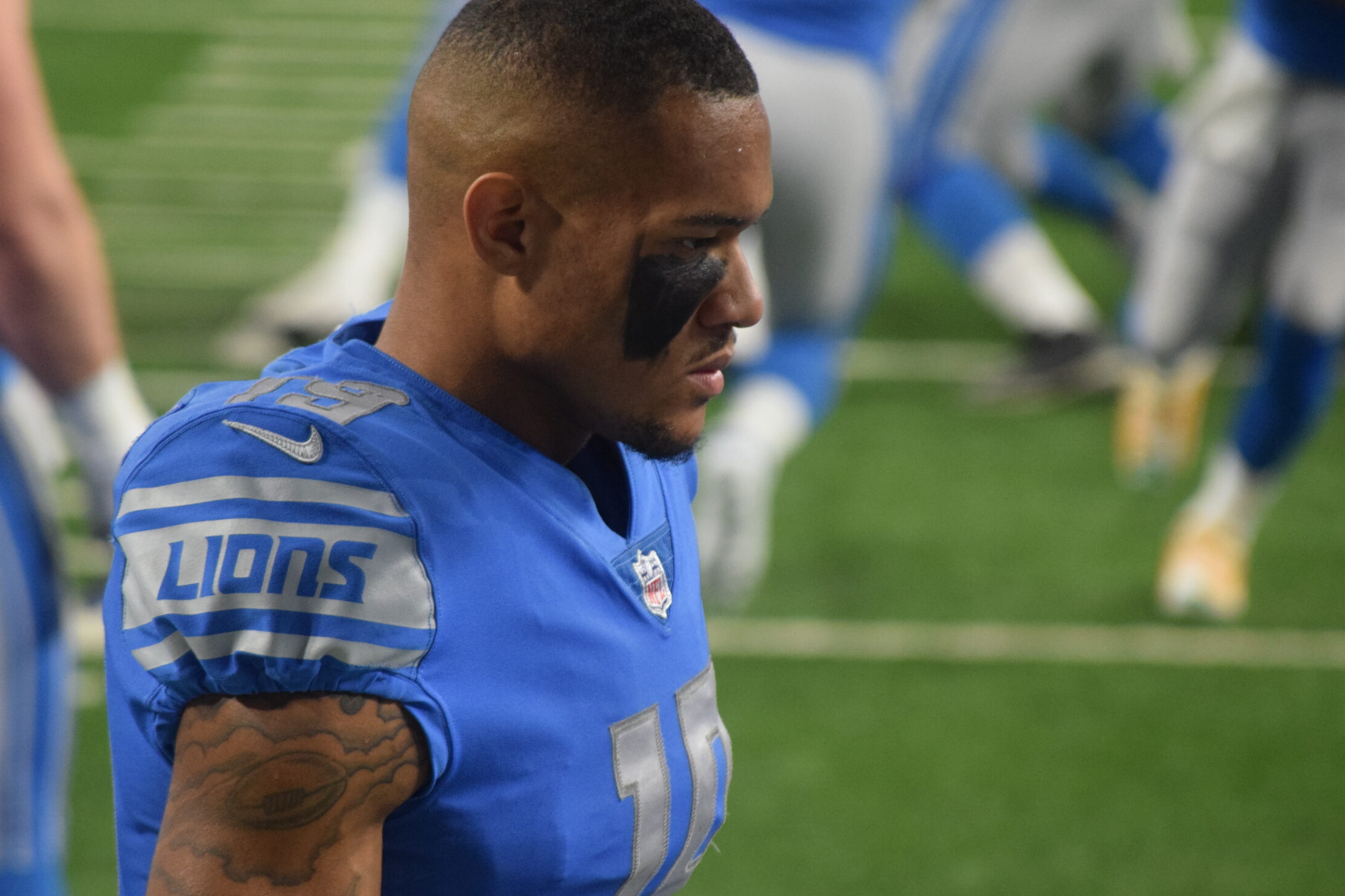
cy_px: 442
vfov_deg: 3.9
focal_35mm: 349
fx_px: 13037
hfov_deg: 5.9
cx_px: 593
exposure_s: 1/500
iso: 2500
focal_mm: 200
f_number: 5.6
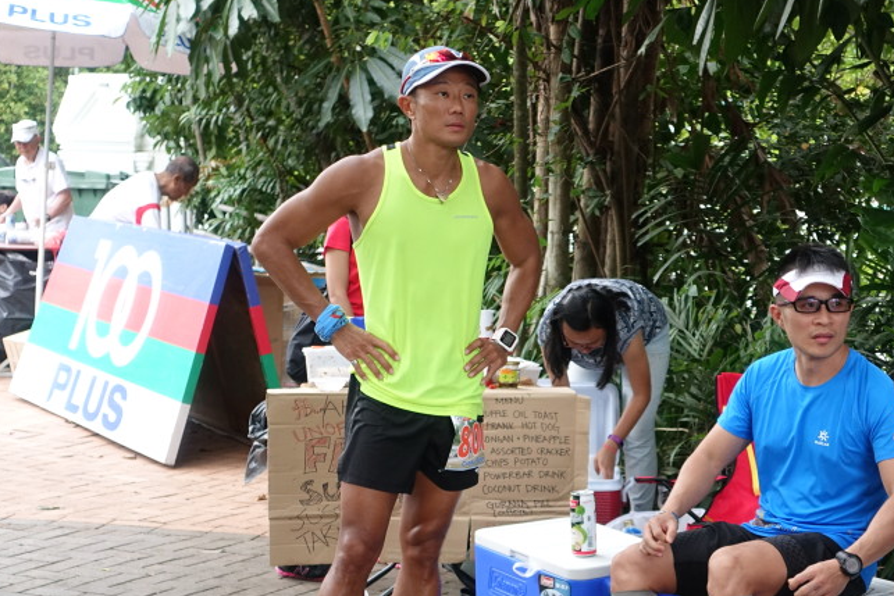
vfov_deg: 17.4
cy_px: 454
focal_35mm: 78
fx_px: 1937
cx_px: 660
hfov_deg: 25.7
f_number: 2.8
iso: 500
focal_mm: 17.9
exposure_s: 1/400
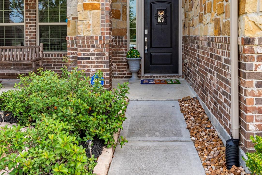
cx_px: 147
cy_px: 38
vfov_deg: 35.8
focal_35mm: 36
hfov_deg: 53.0
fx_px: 262
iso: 100
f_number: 10
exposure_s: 1/125
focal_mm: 19
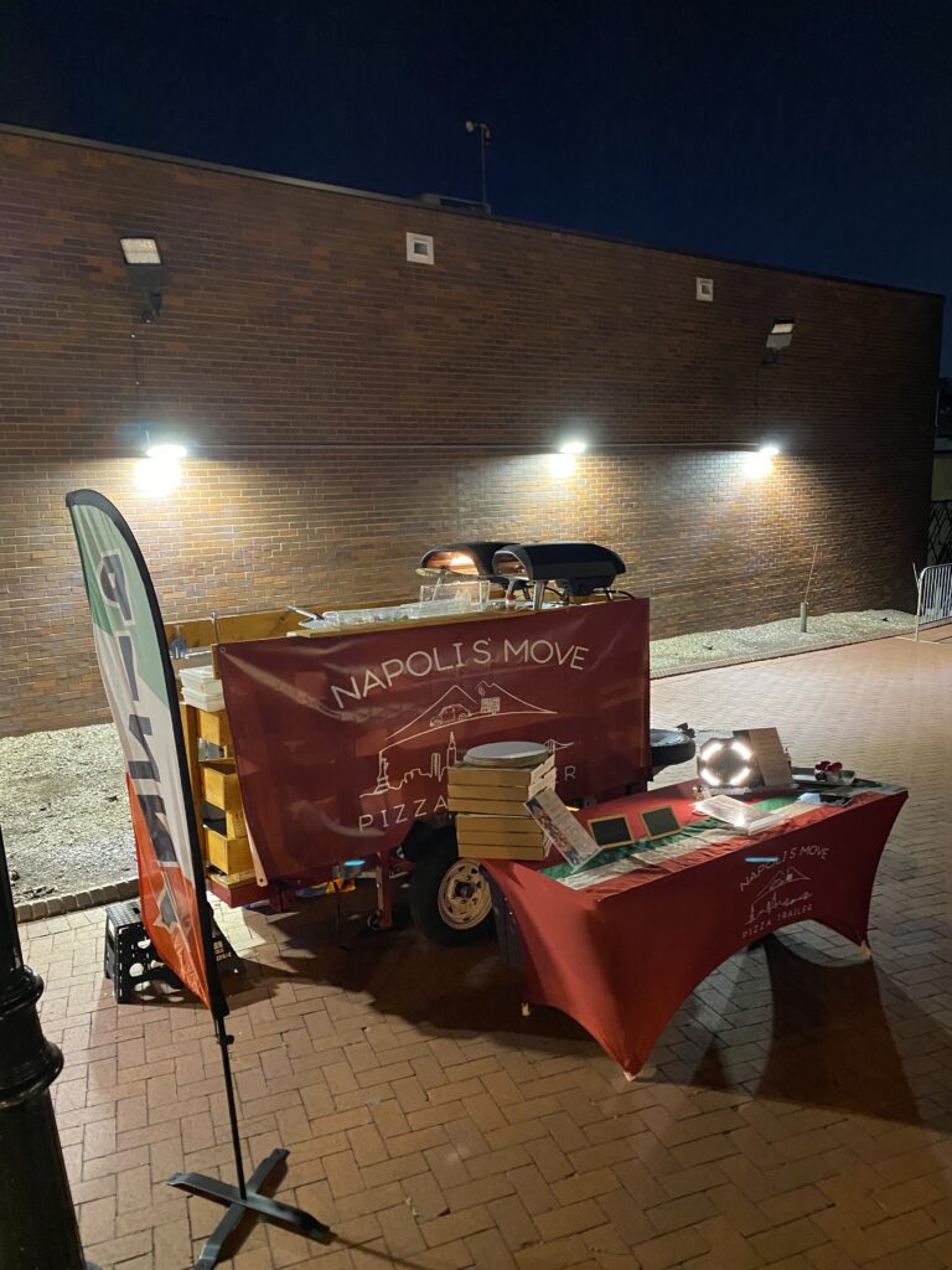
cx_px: 476
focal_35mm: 26
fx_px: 953
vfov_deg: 67.3
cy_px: 635
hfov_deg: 53.1
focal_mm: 4.25
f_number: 1.8
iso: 640
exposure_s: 1/30
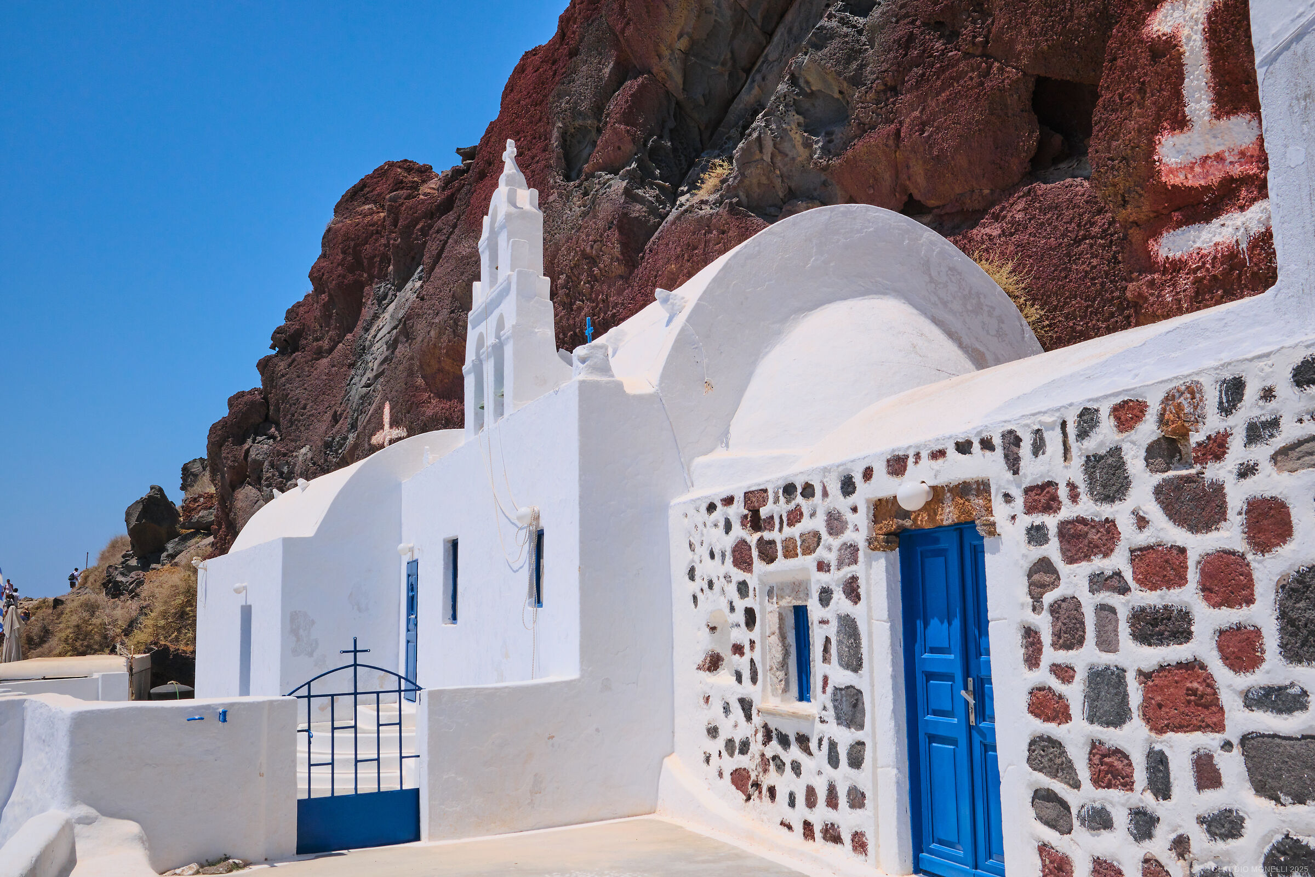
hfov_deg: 54.4
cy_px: 438
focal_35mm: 35
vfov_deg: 37.9
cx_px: 658
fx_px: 1278
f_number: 8
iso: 640
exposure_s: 1/3000
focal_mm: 23
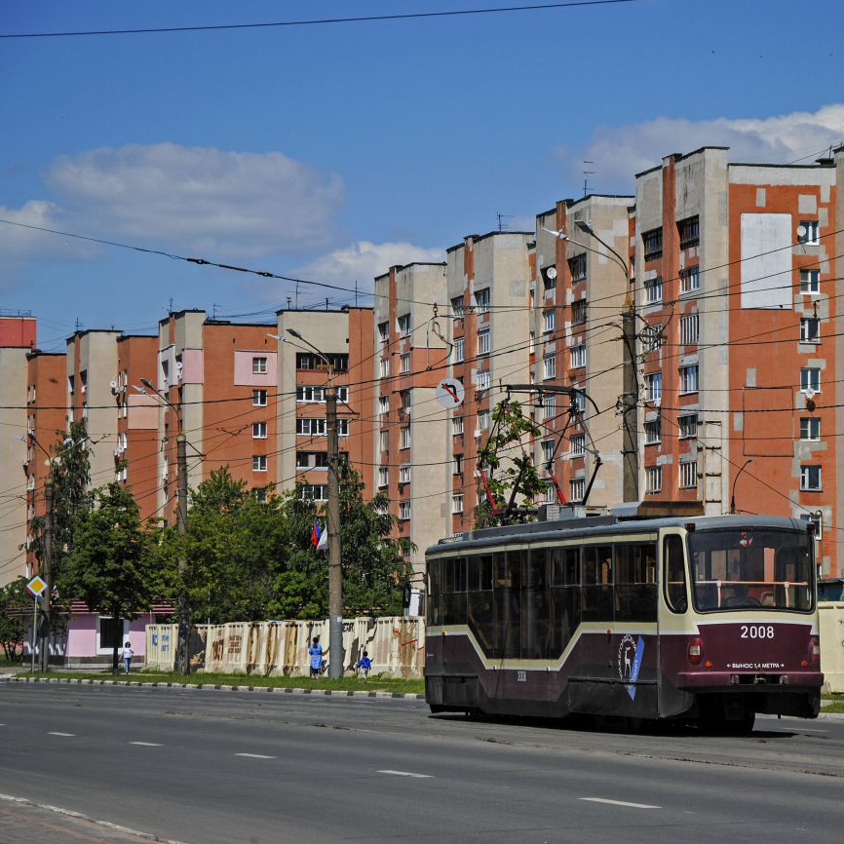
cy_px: 421
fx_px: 3962
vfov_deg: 12.2
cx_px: 584
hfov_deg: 12.1
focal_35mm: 144
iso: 100
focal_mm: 75
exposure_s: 1/1600
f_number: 5.3
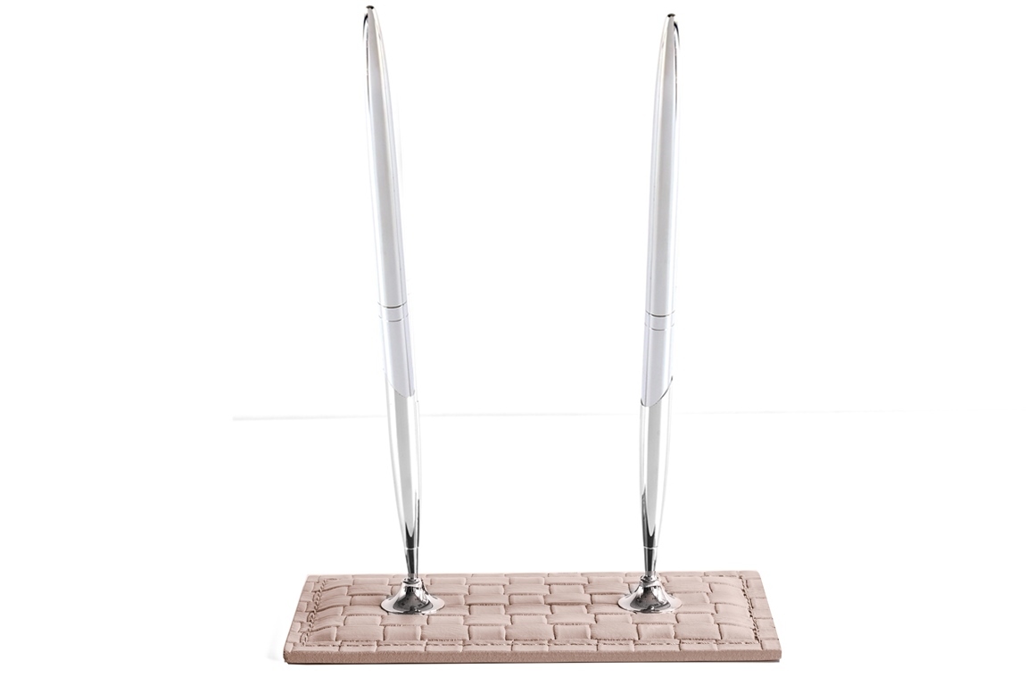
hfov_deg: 23.9
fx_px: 2424
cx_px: 513
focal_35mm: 85
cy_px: 342
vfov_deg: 16.1
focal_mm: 85
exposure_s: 1/6
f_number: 16
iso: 100
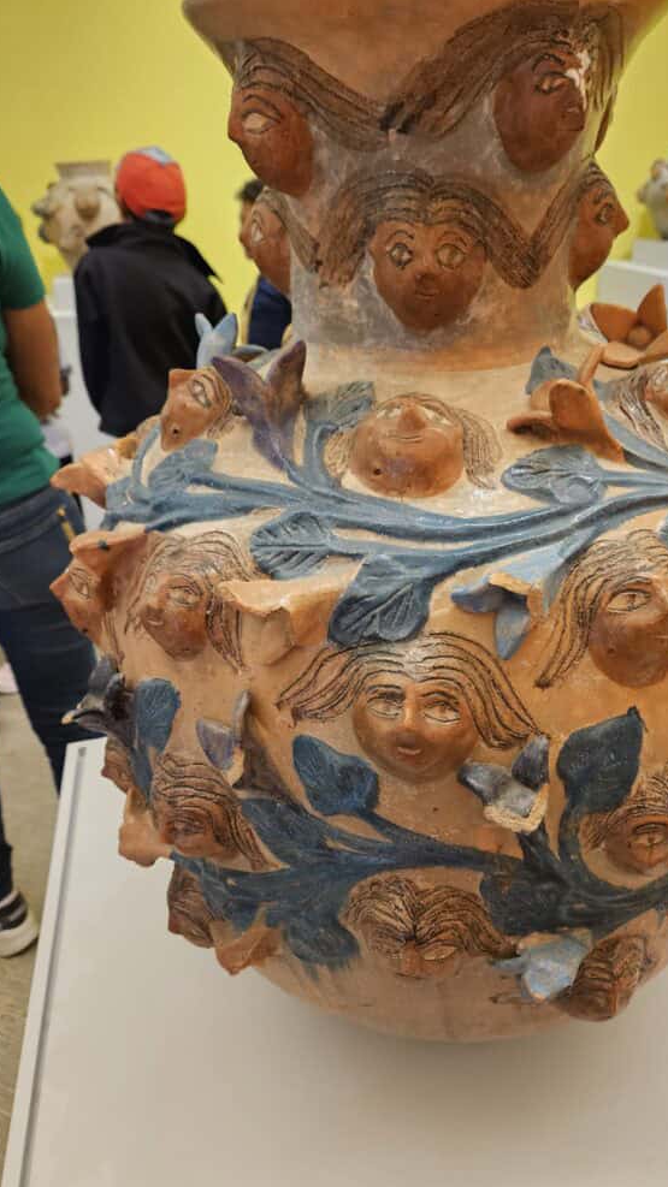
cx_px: 435
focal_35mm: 26
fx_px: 819
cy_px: 612
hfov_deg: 43.9
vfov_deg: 71.9
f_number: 1.8
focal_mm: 5.4
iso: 1000
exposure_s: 1/60
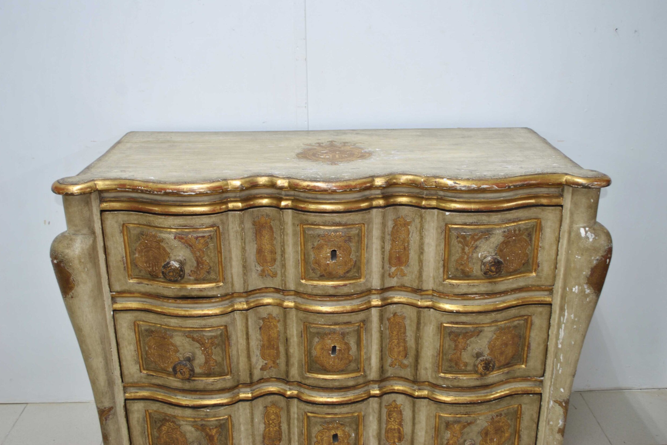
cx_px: 335
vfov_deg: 35.9
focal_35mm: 37
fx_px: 686
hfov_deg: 51.9
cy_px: 217
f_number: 4
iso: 200
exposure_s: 1/13
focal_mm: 24
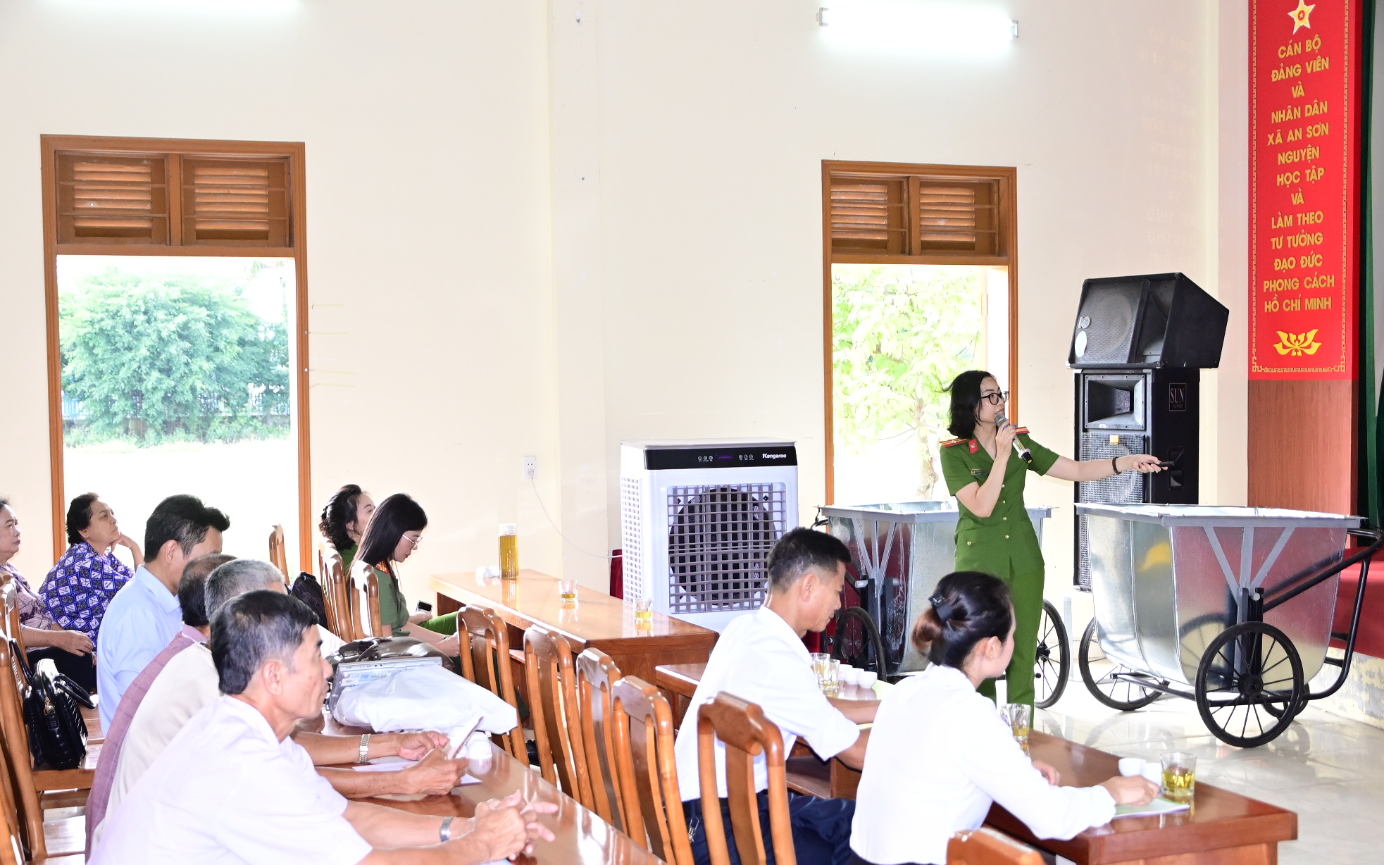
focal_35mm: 49
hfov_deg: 41.1
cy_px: 452
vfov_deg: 26.3
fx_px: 1848
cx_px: 692
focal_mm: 32
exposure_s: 1/200
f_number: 4.2
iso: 1600
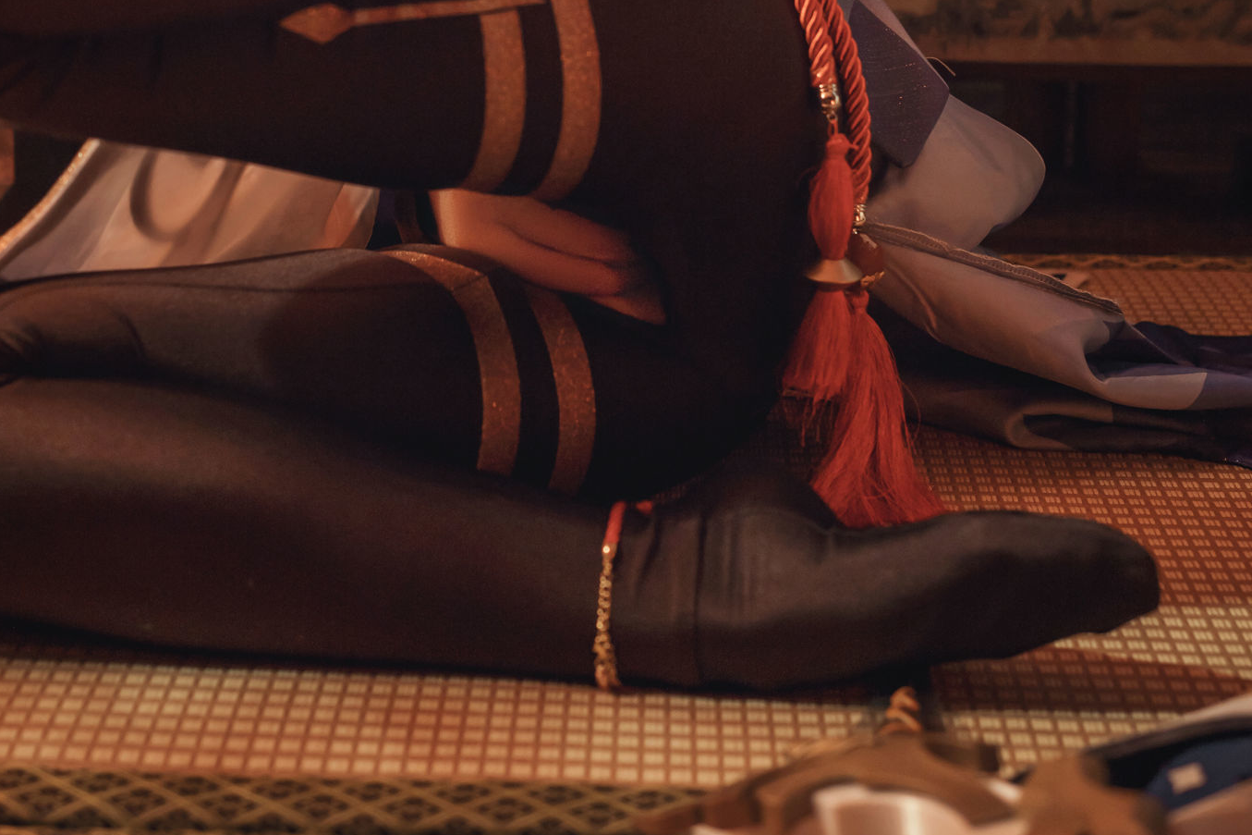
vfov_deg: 21.0
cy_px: -54
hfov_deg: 32.3
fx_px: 2156
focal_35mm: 62
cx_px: 542
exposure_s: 1/30
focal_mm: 35
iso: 200
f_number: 2.8
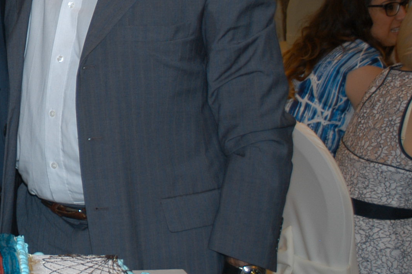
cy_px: 65
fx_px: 1155
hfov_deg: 18.9
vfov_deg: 13.5
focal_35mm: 101
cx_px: -103
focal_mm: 24
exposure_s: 1/60
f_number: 4.2
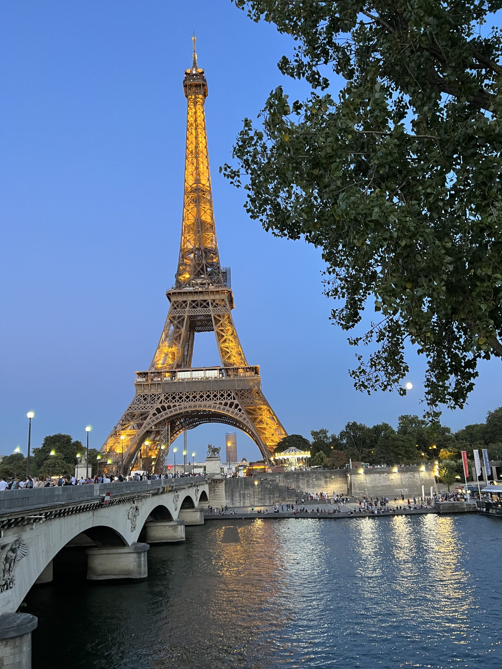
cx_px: 255
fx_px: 522
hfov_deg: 51.4
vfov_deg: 65.3
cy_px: 343
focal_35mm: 27
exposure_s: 1/50
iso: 250
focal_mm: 5.7
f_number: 1.5
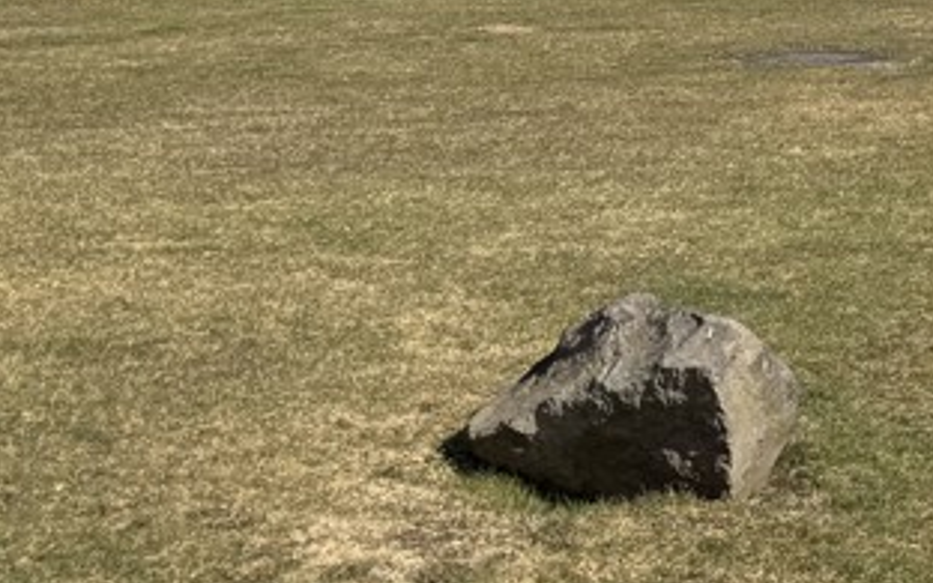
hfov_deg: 16.7
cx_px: 1788
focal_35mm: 98
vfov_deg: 11.7
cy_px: -652
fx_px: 2492
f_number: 1.78
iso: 80
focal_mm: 6.76
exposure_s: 1/5348
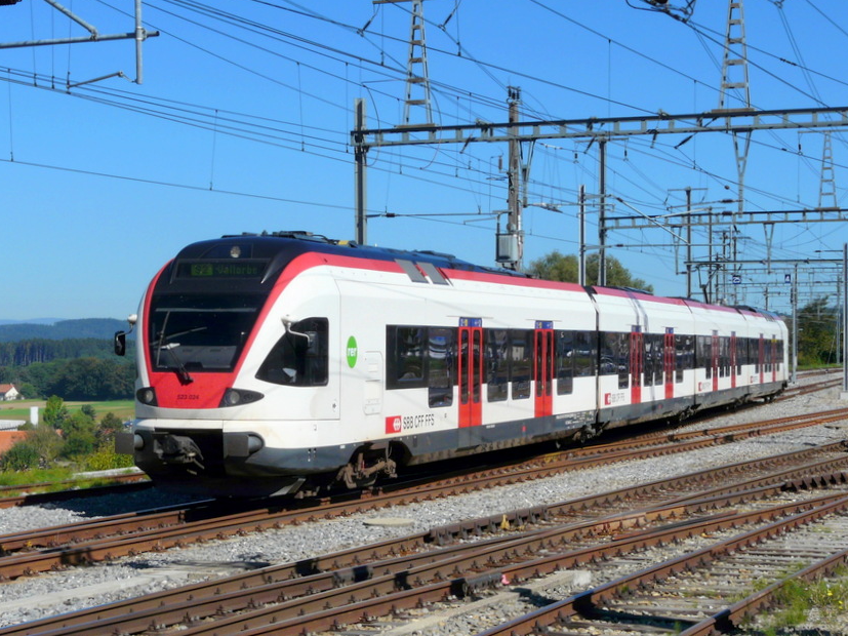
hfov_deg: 24.1
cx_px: 371
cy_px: 362
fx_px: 1984
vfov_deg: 18.2
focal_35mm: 81
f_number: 6.3
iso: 100
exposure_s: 1/500
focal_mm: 11.1
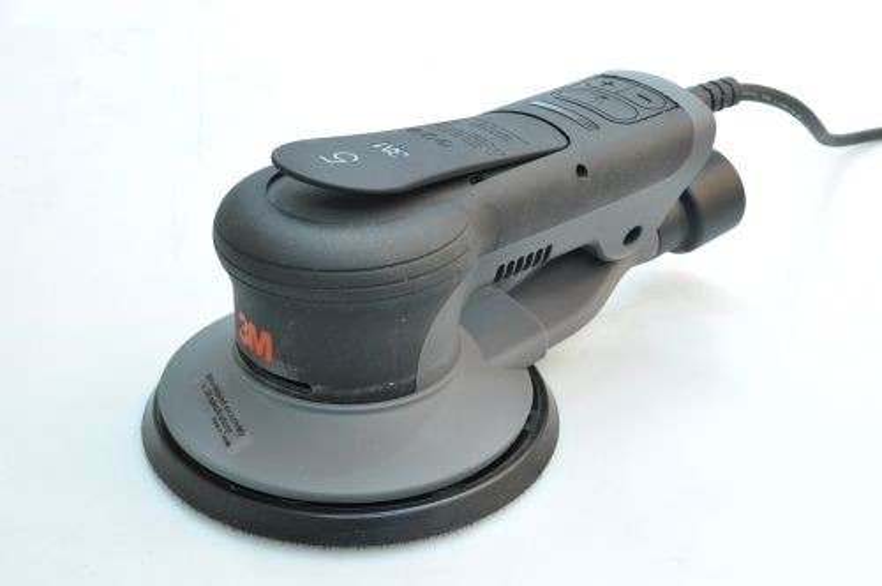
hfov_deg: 41.2
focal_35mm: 48
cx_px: 441
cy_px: 293
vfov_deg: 28.0
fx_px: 1174
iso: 200
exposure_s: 1/6
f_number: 9
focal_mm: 32
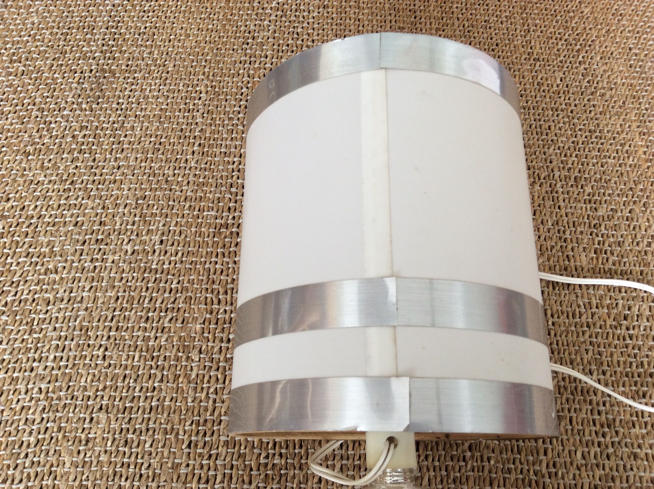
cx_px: 327
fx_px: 604
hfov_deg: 56.9
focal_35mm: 32
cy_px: 244
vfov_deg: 44.1
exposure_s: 1/25
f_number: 2.4
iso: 50
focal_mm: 3.3
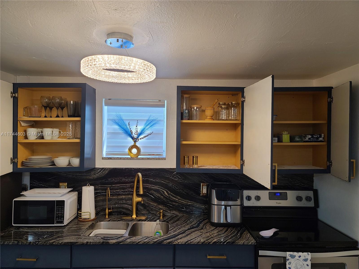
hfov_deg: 69.4
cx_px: 180
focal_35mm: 25
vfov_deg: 54.9
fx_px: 259
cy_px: 134
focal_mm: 7
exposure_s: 1/60
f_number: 1.8
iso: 40
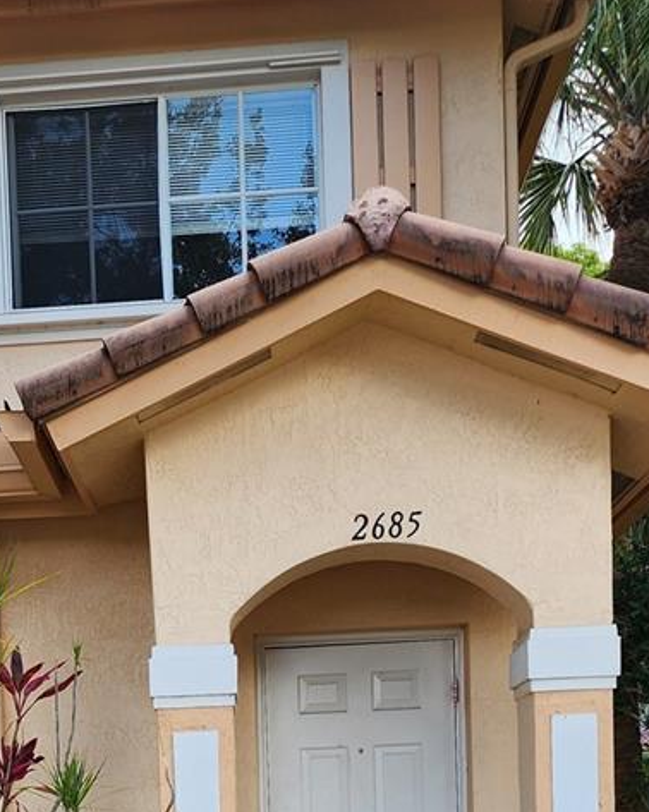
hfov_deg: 26.3
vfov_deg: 29.8
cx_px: 158
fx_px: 1369
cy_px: 888
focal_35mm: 57
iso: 20
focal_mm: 6.4
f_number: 1.8
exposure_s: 1/180
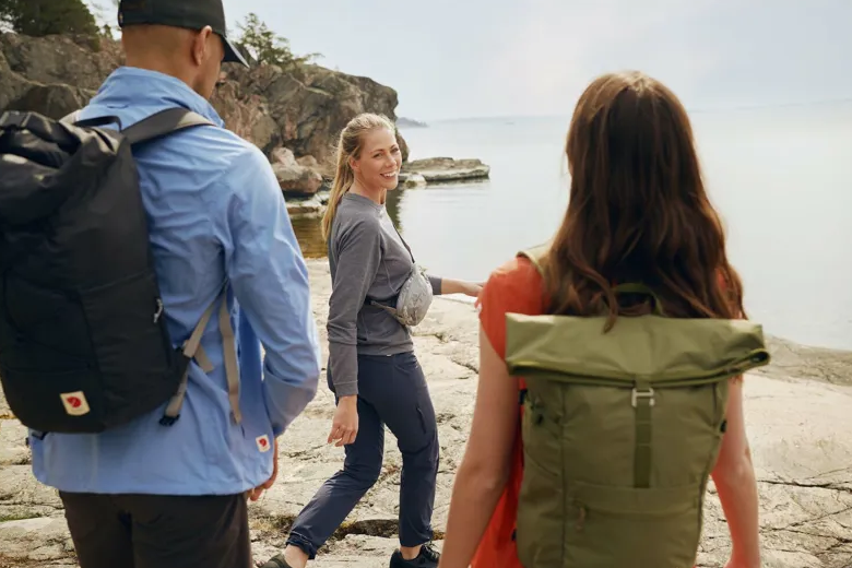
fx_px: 970
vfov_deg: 32.6
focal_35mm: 41
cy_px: 281
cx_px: 422
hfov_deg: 47.4
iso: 100
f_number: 4.5
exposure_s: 1/1000
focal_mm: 40
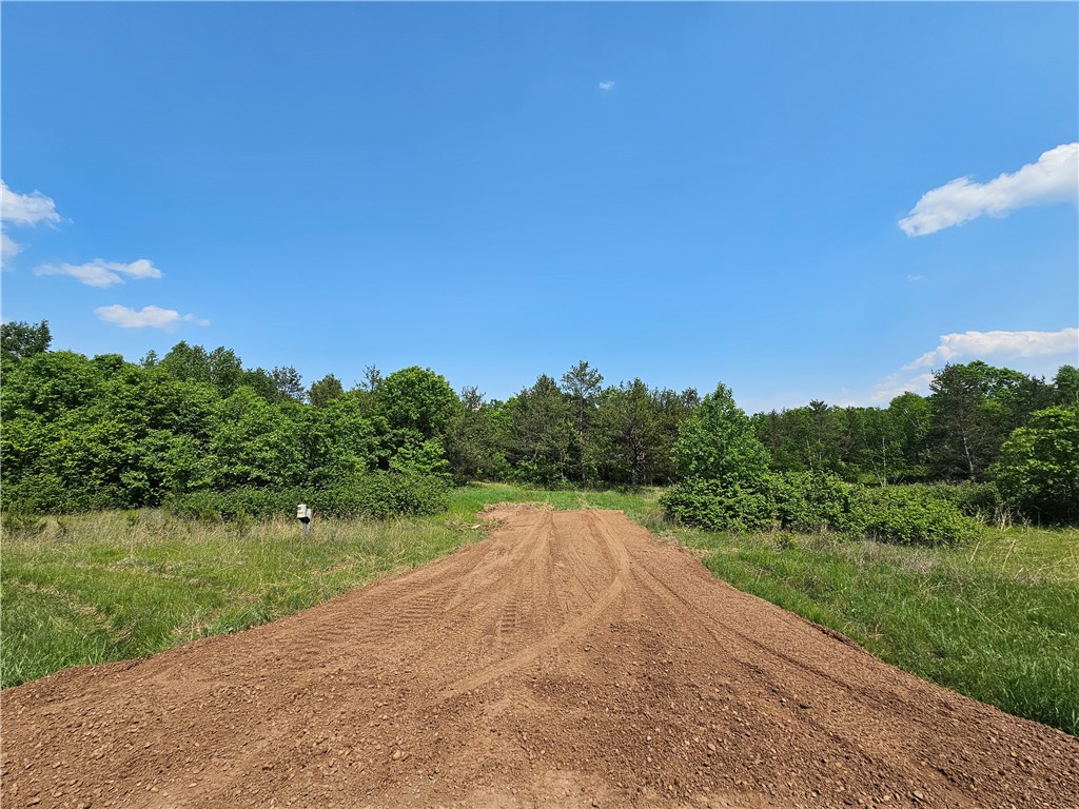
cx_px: 540
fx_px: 405
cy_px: 404
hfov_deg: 106.2
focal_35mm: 13
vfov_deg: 89.9
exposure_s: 1/3203
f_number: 2.2
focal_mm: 2.2
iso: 50
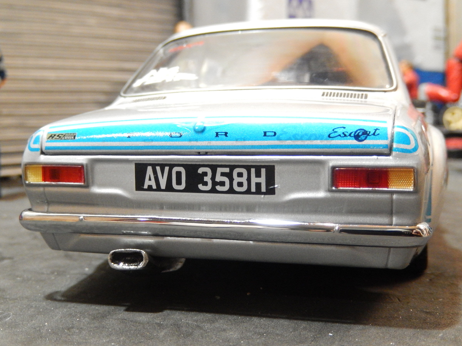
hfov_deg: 40.4
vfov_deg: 30.9
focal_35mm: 47
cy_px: 181
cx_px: 225
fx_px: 627
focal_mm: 8.1
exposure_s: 1/8
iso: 800
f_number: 4.3
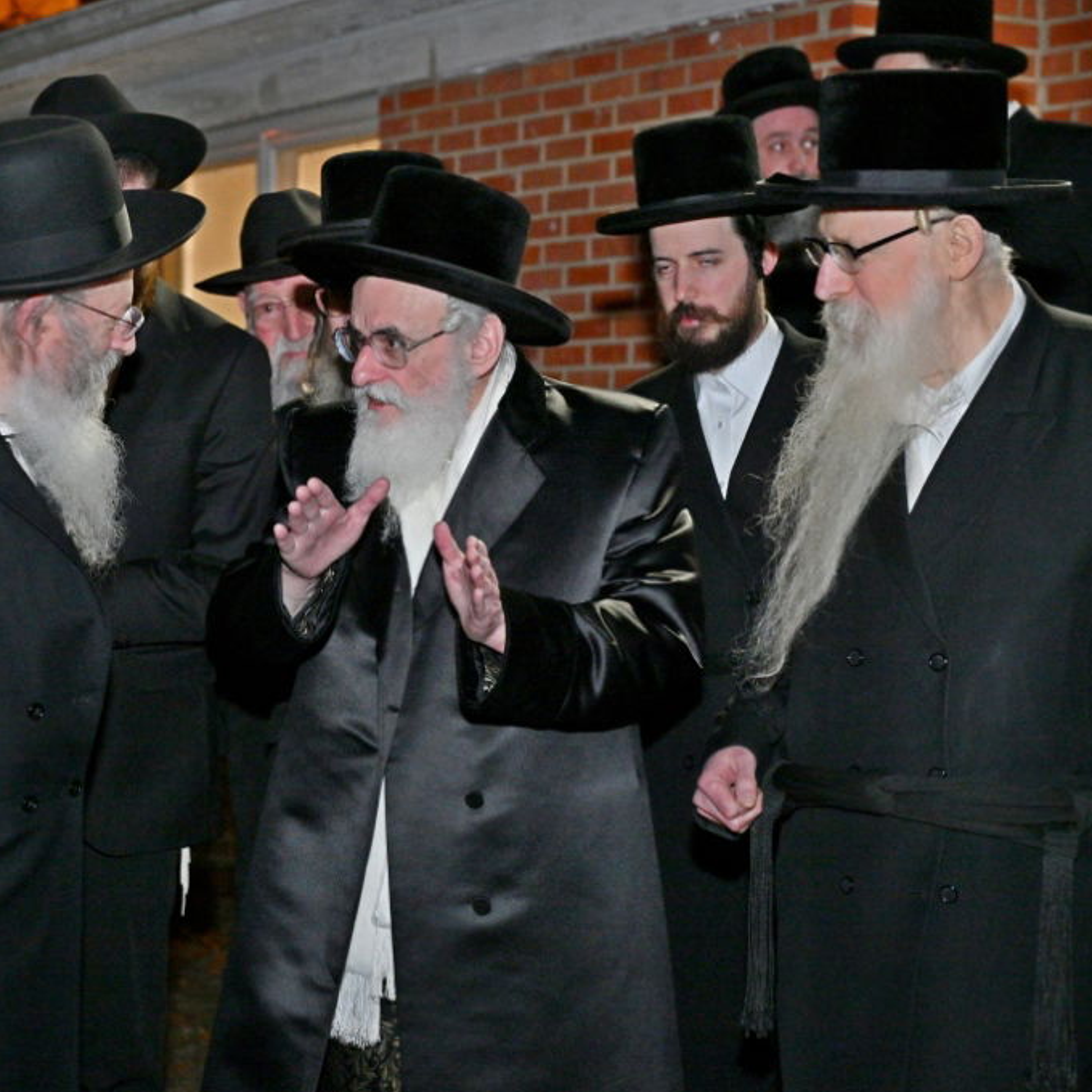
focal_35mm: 73
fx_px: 2605
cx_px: 332
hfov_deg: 23.5
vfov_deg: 23.7
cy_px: 547
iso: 1250
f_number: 4
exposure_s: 1/160
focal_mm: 57
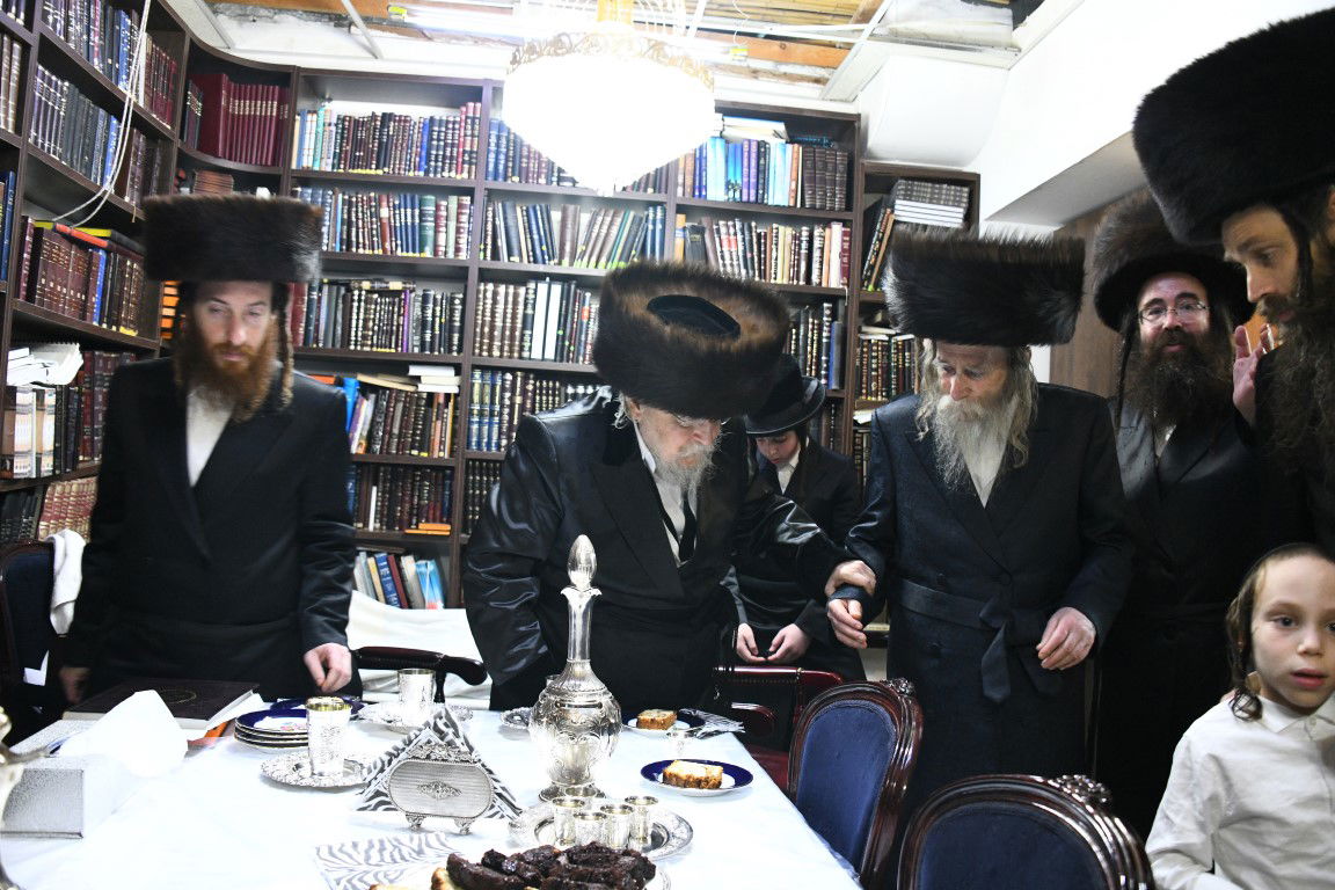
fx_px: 1038
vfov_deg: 46.4
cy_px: 445
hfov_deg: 65.5
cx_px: 668
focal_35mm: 28
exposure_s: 1/60
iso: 4000
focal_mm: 28
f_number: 5
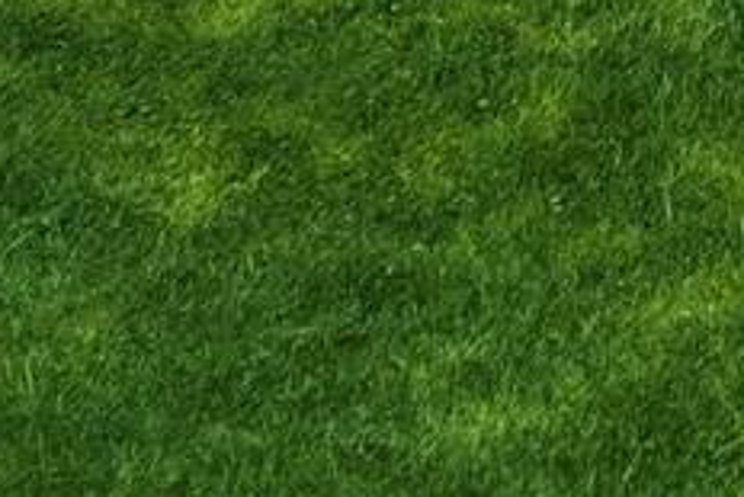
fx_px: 2491
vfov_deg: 10.0
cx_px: 1623
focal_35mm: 120
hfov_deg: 13.7
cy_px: -680
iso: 400
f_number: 8
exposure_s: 1/2000
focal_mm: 17.5
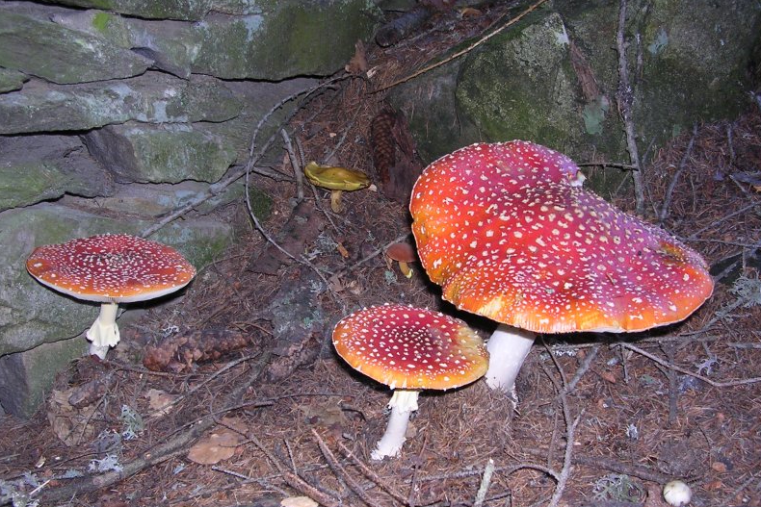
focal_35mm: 40
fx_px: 846
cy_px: 271
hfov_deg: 48.5
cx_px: 381
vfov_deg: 33.4
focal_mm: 5.8
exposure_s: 1/60.1
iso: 100
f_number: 2.8
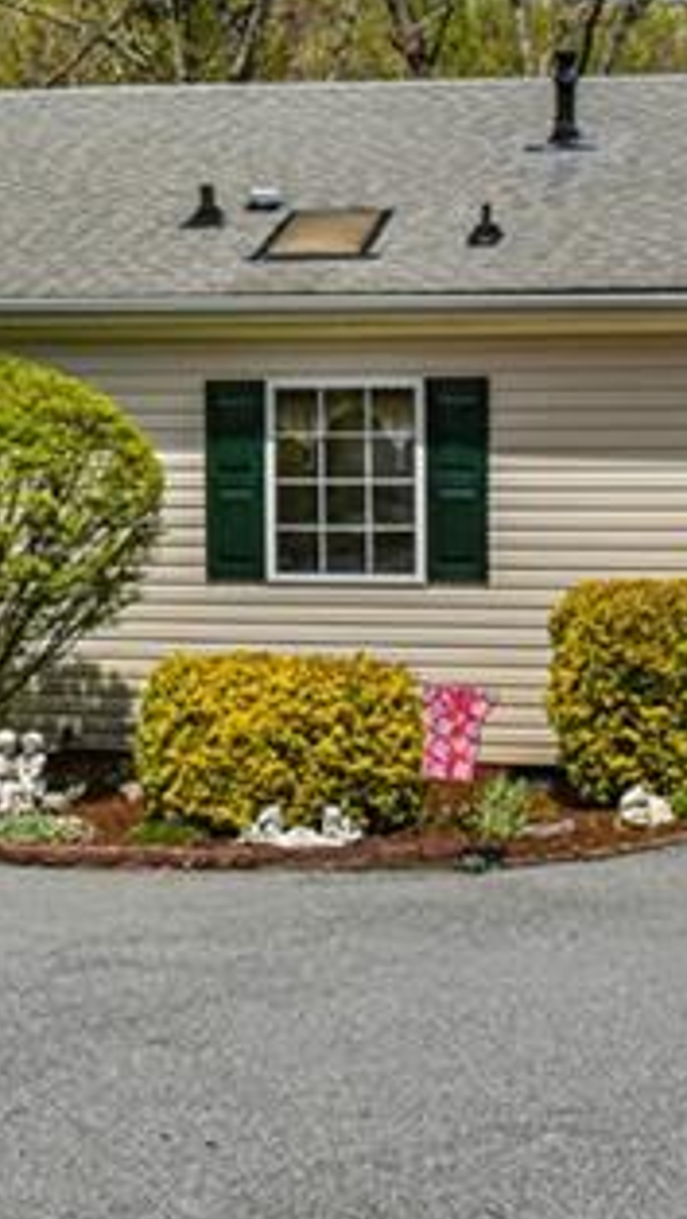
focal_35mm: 82
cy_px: 413
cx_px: 237
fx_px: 2651
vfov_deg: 25.8
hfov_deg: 14.7
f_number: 14
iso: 1600
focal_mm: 24
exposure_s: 1/800
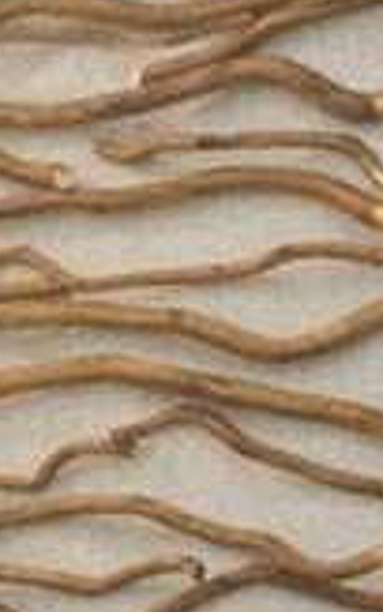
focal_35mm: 160
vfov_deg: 12.7
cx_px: -120
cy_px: 743
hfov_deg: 8.1
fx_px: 2670
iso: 640
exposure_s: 1/13
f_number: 9
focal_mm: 16
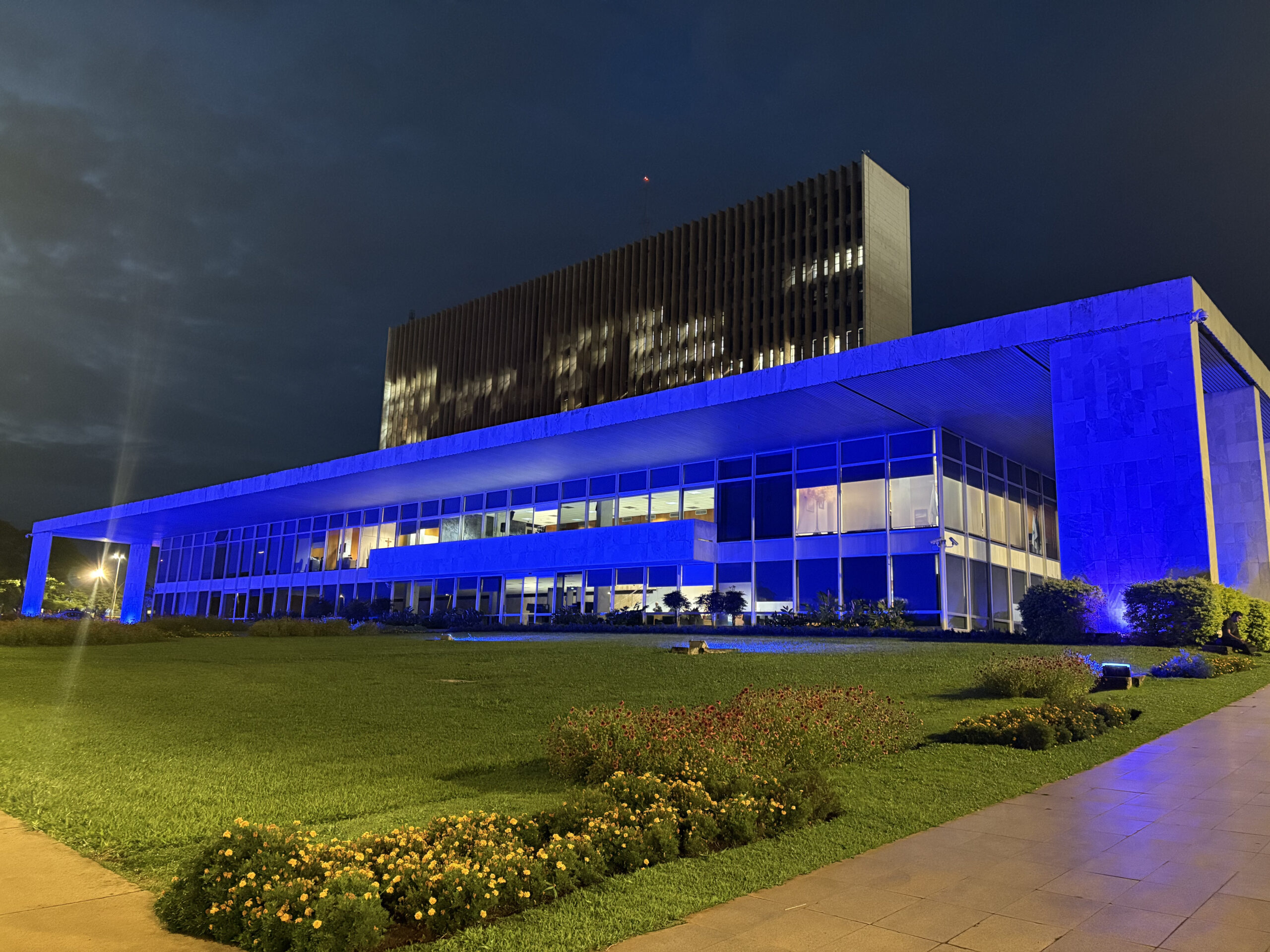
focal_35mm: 26
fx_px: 954
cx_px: 635
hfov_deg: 67.3
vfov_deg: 53.1
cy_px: 476
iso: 1000
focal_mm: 5.96
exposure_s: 1/17
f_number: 1.6
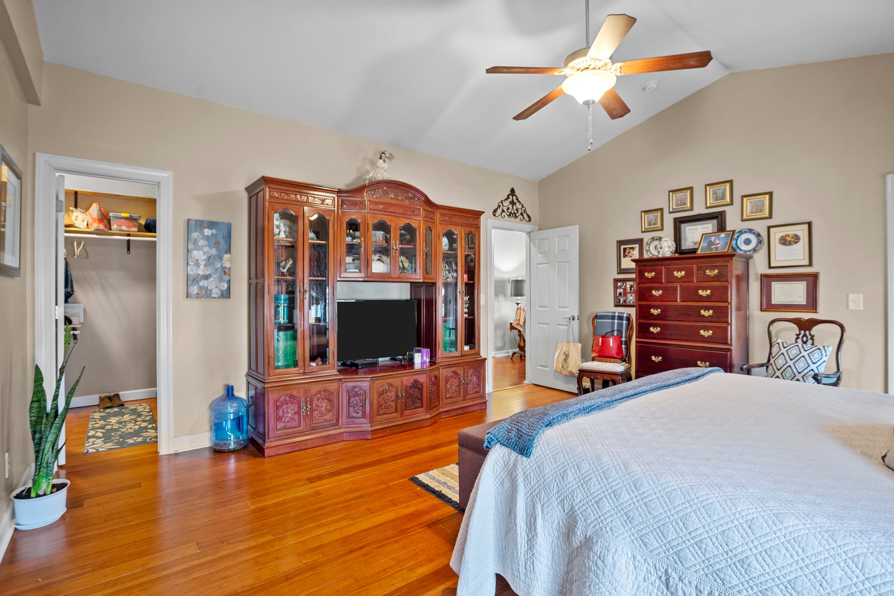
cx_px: 447
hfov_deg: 93.3
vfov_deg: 70.4
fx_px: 422
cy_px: 298
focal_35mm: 17
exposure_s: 2.5
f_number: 8
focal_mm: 17
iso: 320
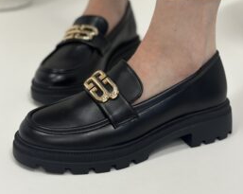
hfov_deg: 26.1
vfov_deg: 20.8
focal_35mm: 73
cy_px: 46
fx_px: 524
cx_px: 125
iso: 160
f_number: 1.78
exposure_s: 1/100
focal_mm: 6.86
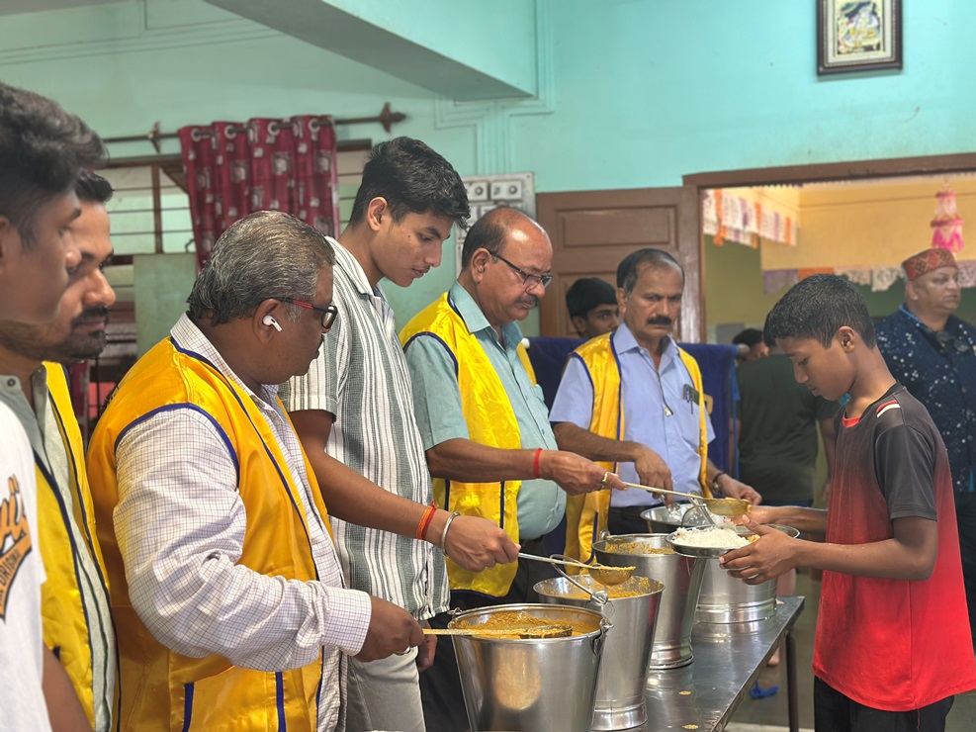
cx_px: 488
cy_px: 366
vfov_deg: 30.3
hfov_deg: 39.7
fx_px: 1353
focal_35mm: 48
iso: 160
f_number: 1.78
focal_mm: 6.86
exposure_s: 1/50
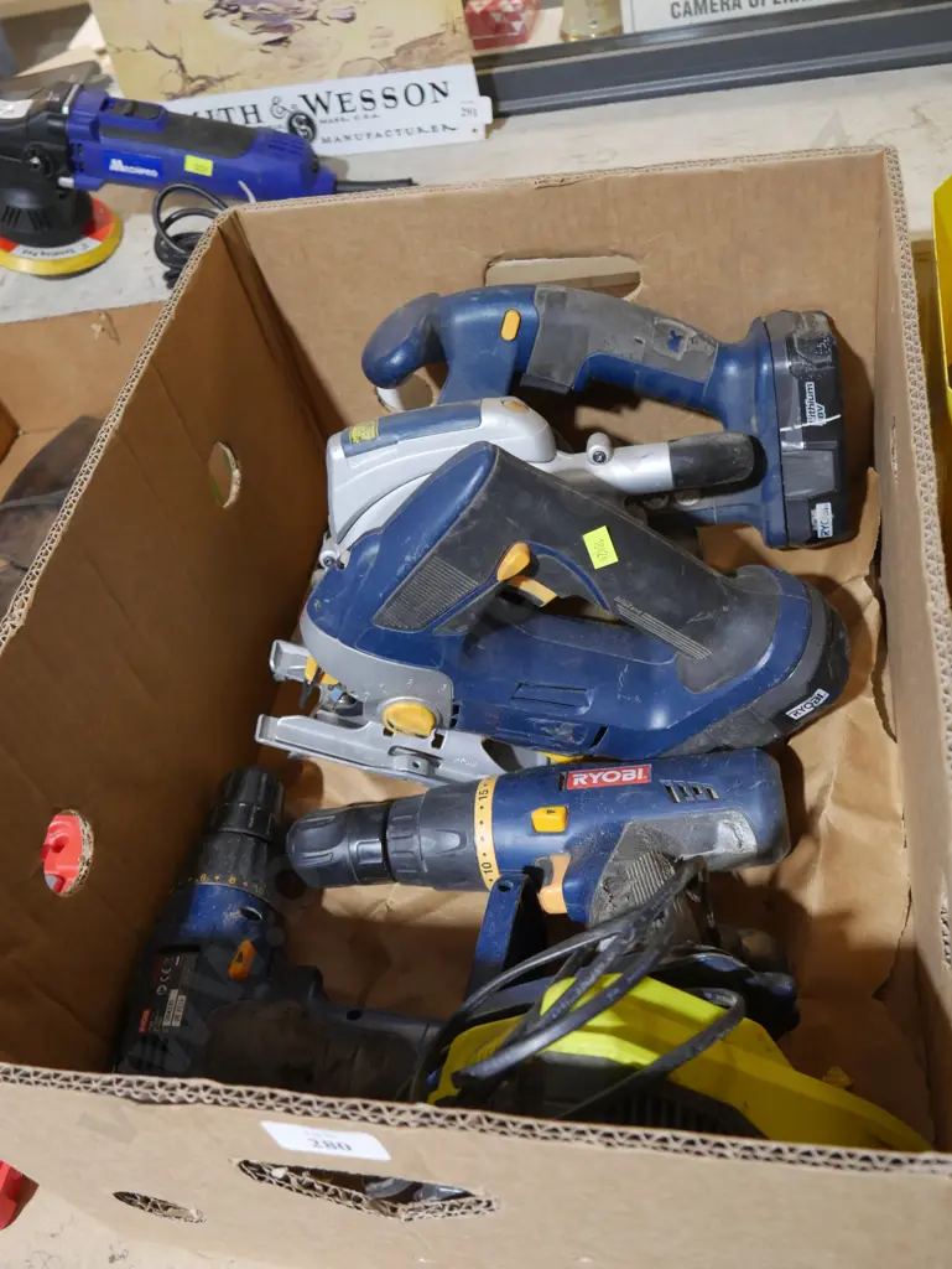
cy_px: 634
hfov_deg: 41.8
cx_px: 476
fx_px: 1246
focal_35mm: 34
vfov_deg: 53.9
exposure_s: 1/60
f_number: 4
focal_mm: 17
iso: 1000
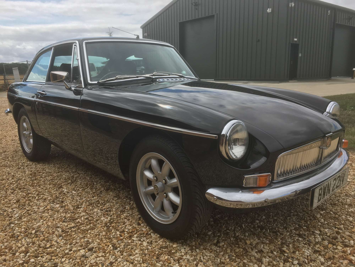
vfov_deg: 48.2
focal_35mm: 29
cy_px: 134
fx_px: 297
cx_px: 178
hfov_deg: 61.7
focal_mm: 4.15
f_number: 2.2
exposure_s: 1/1282
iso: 25
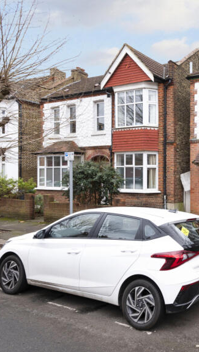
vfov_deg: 71.7
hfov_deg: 36.3
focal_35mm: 26
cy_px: 159
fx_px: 244
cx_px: 228
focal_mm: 14
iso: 400
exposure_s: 1/60
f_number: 8
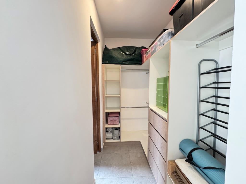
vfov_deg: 85.7
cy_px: 92
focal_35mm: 14
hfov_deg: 102.1
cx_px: 123
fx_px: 99
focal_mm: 2.22
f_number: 2.2
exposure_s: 1/73
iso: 320
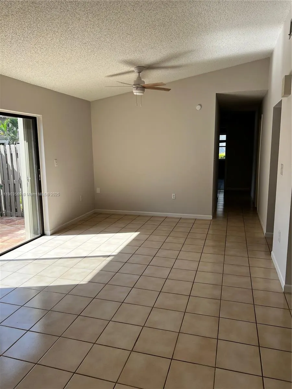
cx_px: 146
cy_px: 194
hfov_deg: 53.1
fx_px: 292
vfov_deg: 67.3
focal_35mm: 26
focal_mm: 5.7
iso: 50
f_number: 1.5
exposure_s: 1/873
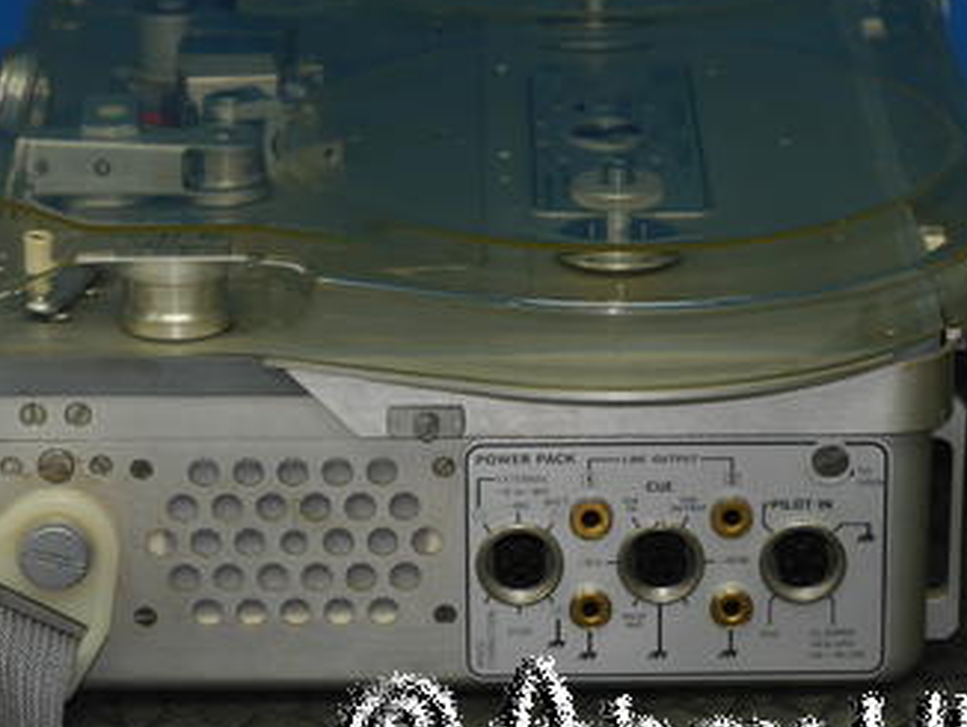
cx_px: 466
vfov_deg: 8.3
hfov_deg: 11.0
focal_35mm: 179
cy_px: 380
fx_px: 5004
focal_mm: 73
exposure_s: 1/60
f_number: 7.1
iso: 400
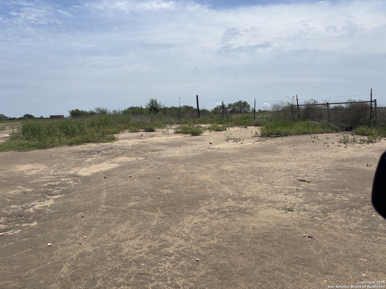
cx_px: 193
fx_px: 290
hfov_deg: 67.3
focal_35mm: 26
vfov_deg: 53.1
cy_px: 144
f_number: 1.6
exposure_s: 1/7692
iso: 50
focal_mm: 5.96
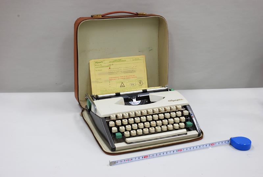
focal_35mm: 52
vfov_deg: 25.9
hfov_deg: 37.8
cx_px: 132
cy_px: 88
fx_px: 384
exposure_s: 1/4
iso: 100
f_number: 13
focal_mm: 35
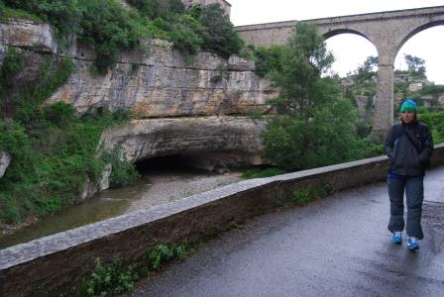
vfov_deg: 48.1
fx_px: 333
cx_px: 222
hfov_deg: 67.3
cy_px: 148
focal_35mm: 27
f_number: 5
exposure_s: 1/60
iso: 200
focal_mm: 18
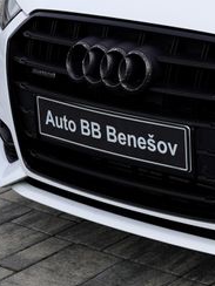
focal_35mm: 117
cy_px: -13
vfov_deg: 16.4
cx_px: 397
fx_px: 969
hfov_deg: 11.6
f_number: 10
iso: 100
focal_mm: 29
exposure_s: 1/160
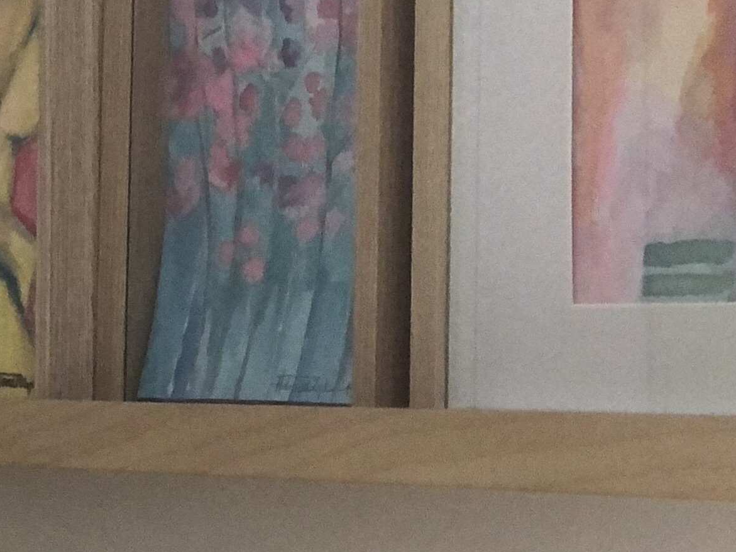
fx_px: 3805
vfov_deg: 8.3
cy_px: 473
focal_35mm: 179
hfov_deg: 11.0
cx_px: 269
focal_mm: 6
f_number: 2.4
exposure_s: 1/20
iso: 160
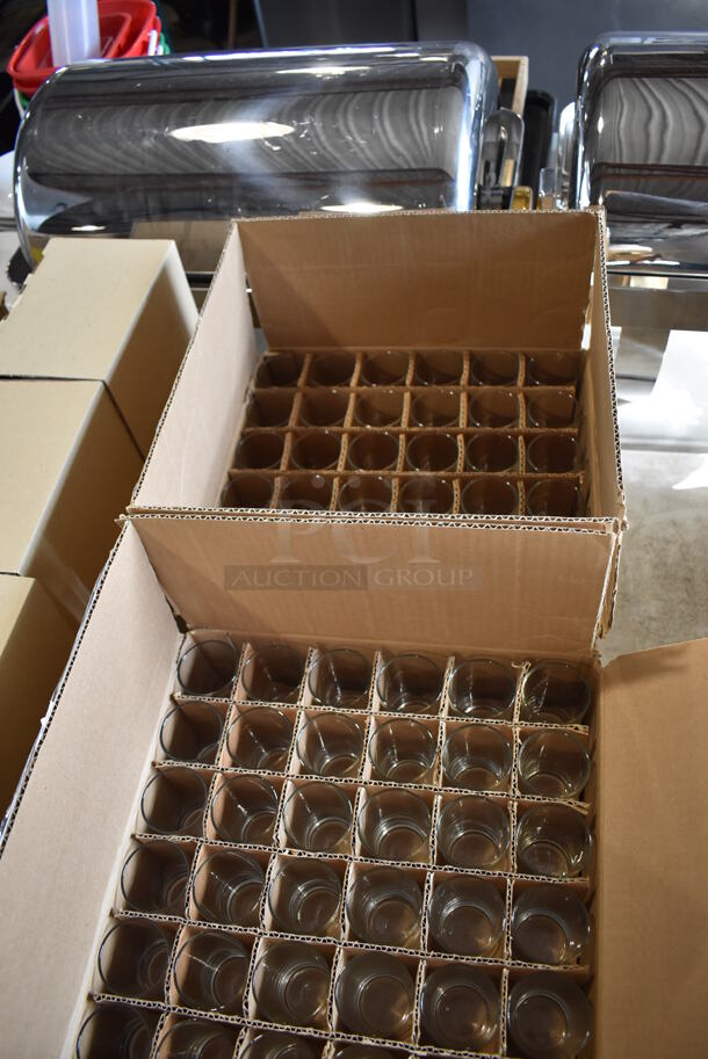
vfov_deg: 67.3
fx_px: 795
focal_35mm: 27
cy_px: 530
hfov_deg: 48.0
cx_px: 354
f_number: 3.5
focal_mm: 18
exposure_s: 1/160
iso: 800
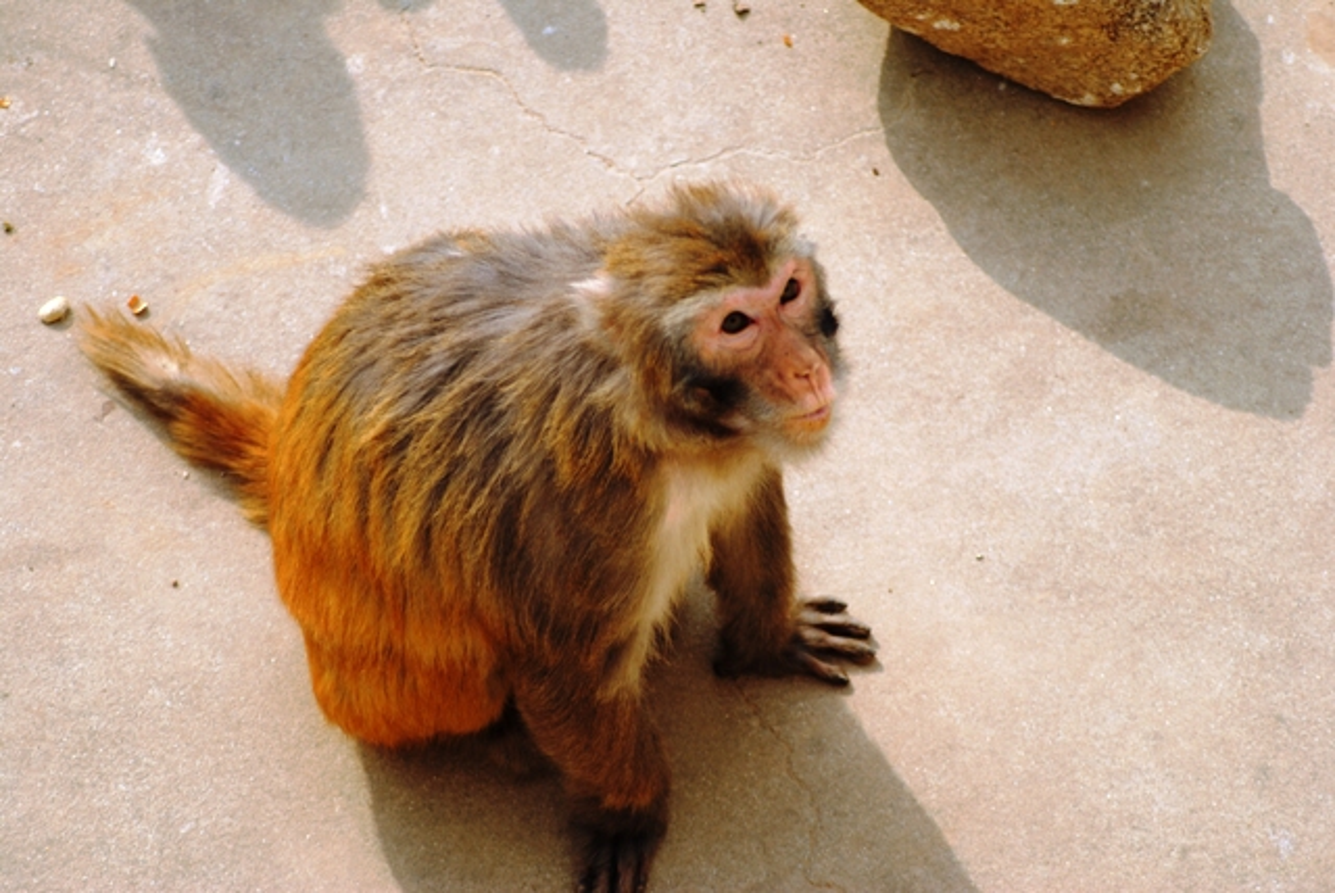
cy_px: 446
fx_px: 6792
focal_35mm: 183
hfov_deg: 11.2
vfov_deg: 7.5
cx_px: 668
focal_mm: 122
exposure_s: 1/500
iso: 100
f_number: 4.2
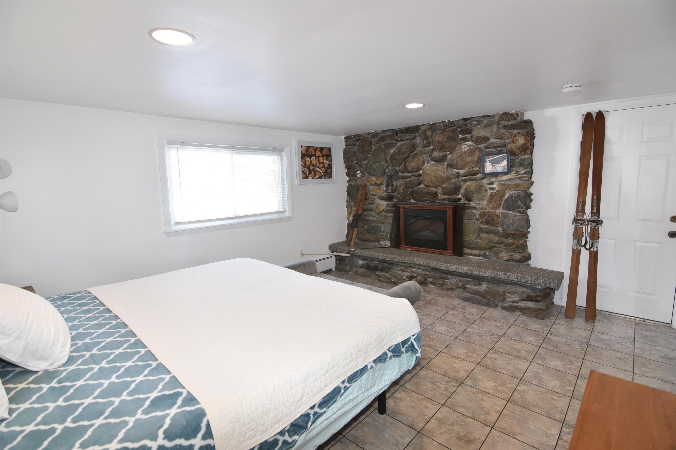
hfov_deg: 95.0
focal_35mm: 16
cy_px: 225
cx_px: 338
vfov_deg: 72.1
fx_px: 310
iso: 800
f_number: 5
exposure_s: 1/100
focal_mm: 11
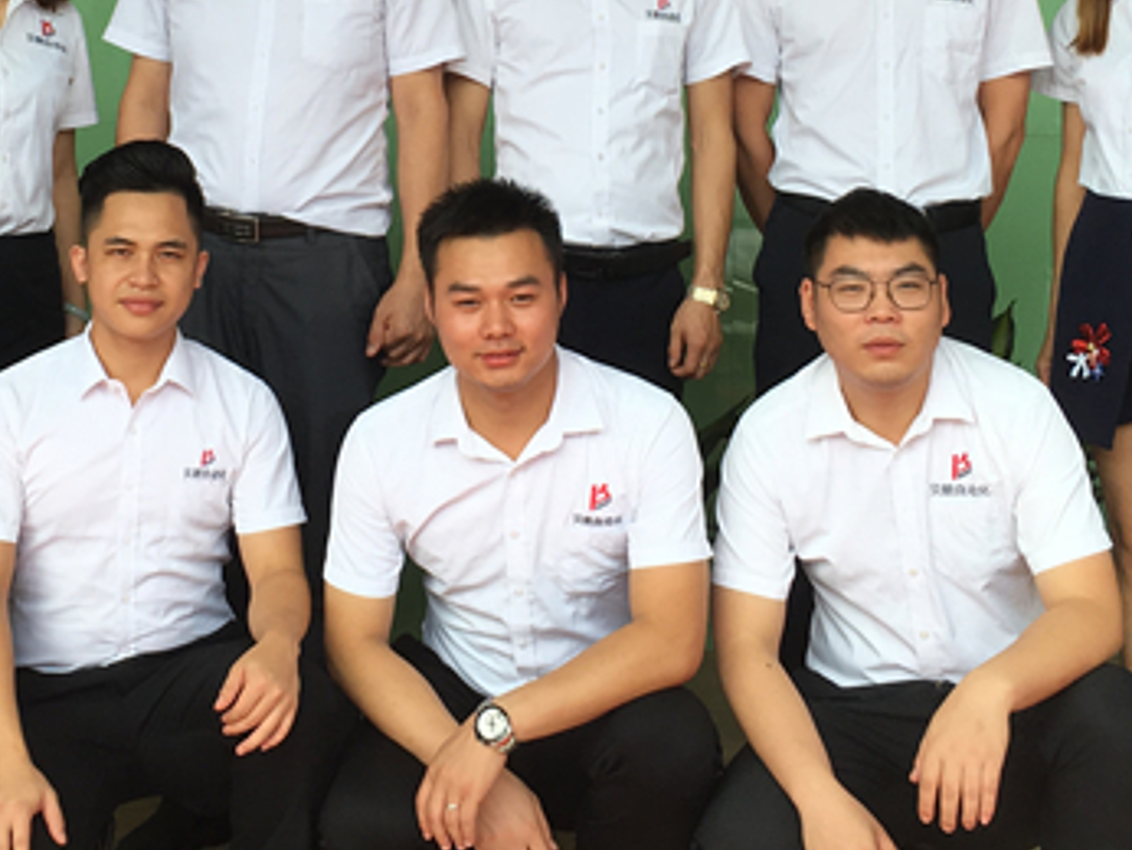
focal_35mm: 67
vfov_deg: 21.2
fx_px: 2193
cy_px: 10
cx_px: 412
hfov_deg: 28.8
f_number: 2.2
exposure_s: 1/298
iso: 25
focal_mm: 4.15
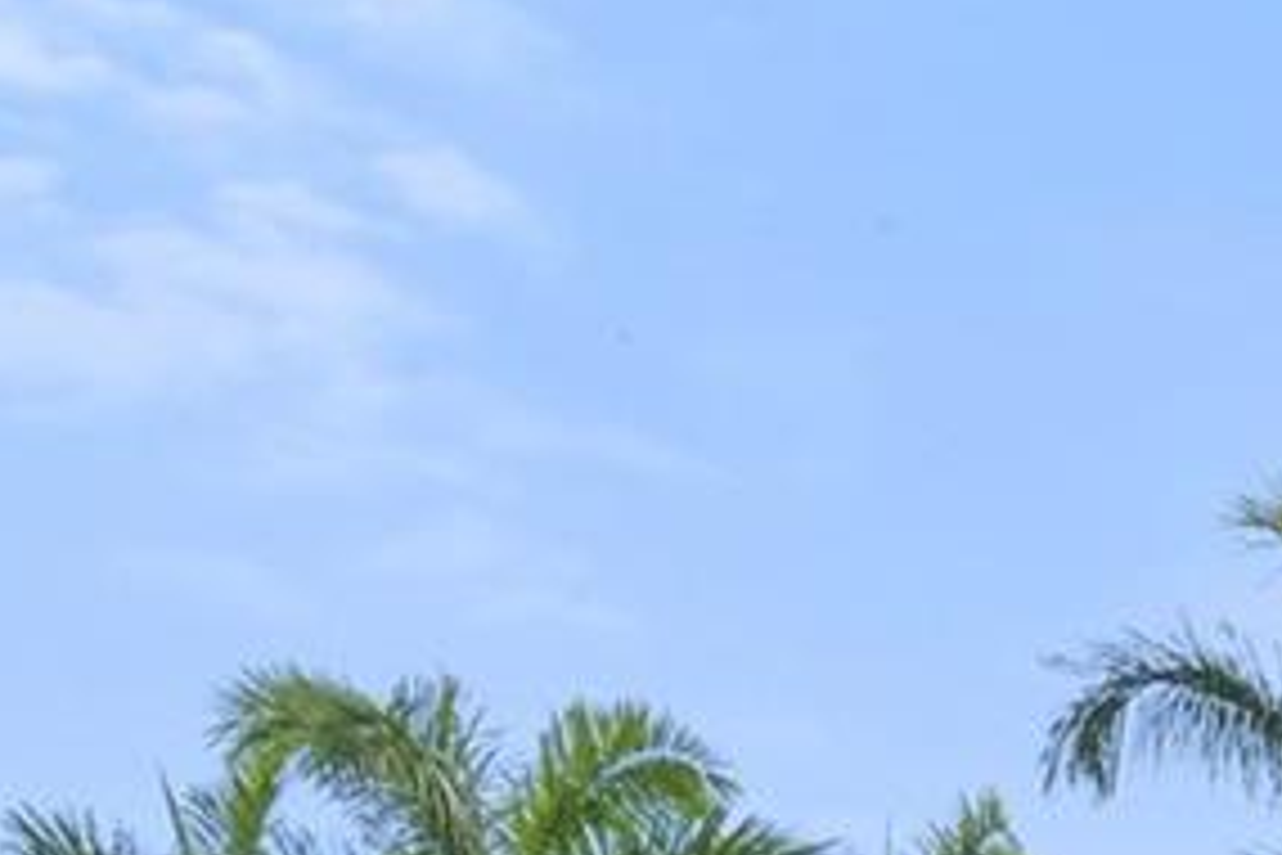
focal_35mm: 118
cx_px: 2542
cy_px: 1994
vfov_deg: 10.2
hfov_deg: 14.5
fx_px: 4202
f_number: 9
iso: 200
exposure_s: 1/80
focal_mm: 21
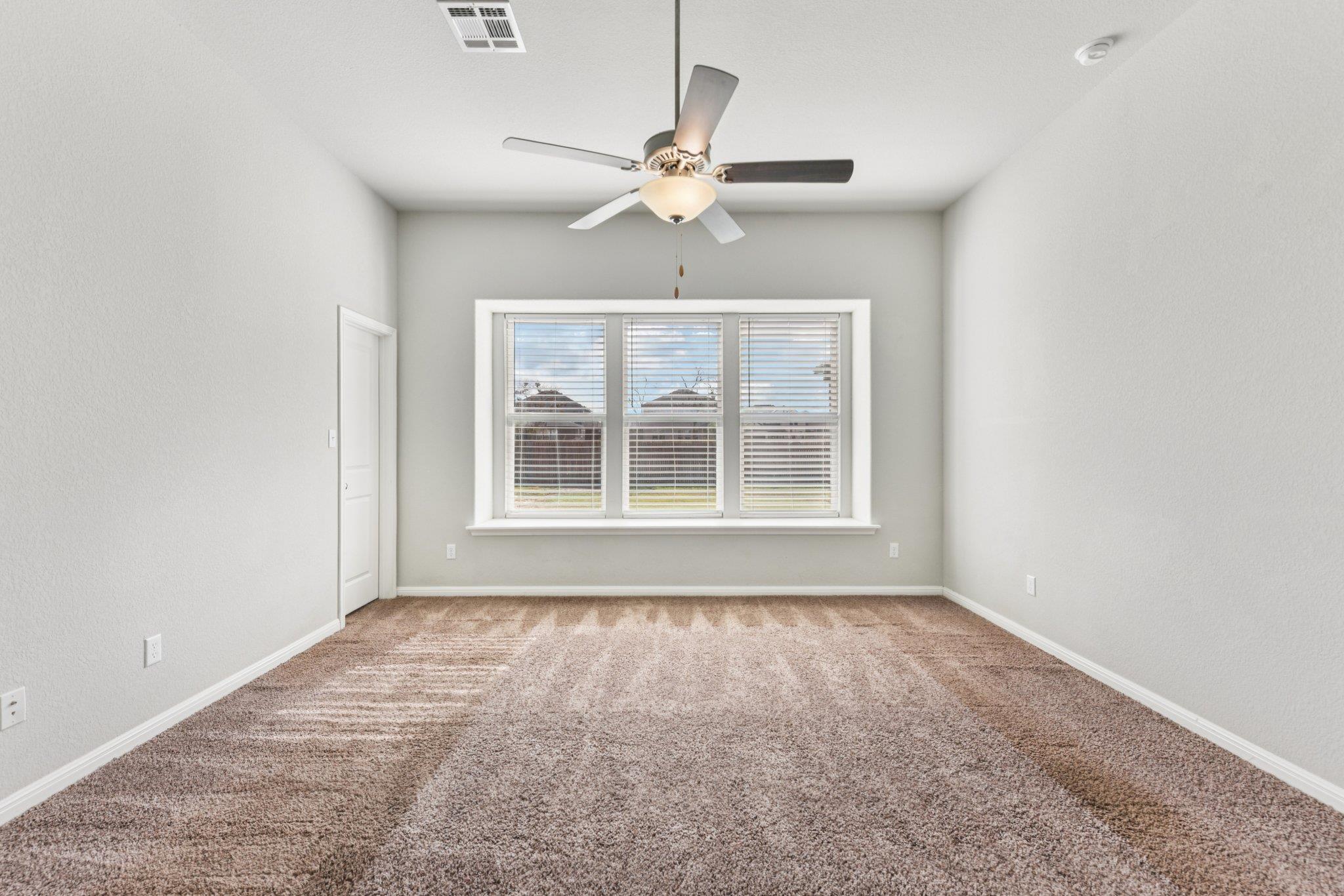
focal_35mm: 14
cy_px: 448
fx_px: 523
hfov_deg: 104.2
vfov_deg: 81.2
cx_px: 672
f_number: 8
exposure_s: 1/50
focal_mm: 14
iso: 100
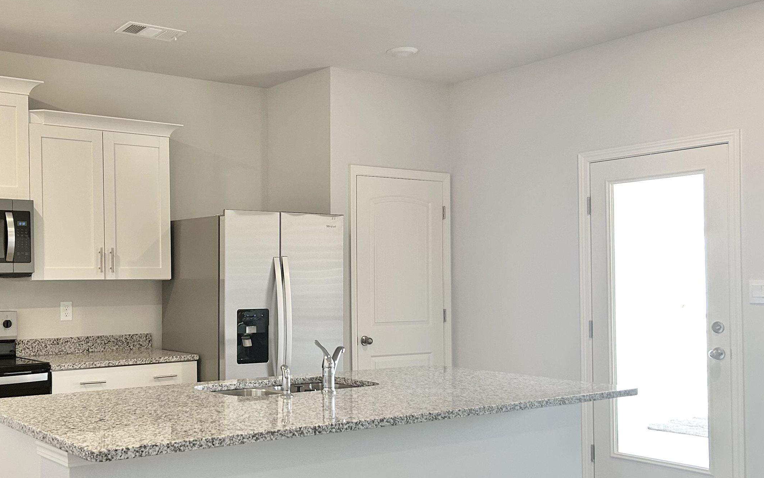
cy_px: 273
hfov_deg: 47.9
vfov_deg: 31.9
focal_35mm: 40
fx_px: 833
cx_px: 218
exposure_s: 1/120
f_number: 1.5
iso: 125
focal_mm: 5.7
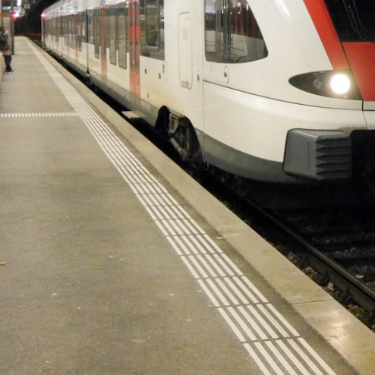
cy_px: 38
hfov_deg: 23.3
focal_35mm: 73
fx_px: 895
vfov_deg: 23.1
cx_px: 307
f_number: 4
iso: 3200
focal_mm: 17
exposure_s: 1/50
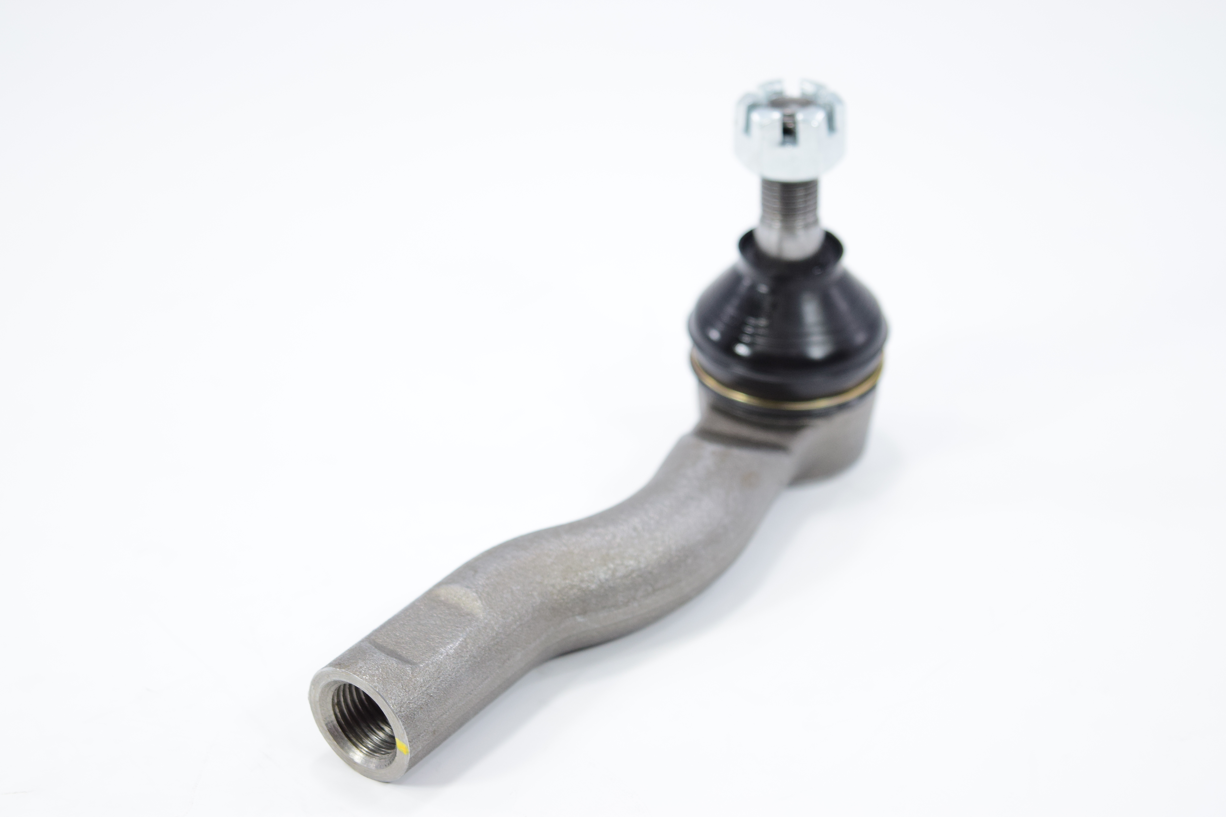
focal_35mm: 72
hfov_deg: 28.1
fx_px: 2452
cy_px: 408
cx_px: 613
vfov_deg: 18.9
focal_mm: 48
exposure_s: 1/125
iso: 640
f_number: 5.3
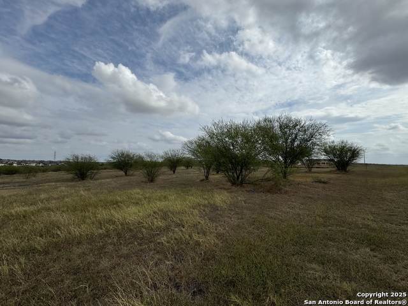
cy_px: 153
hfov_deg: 102.1
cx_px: 204
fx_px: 165
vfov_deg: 85.7
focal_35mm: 14
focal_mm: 2.22
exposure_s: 1/3906
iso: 50
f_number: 2.2
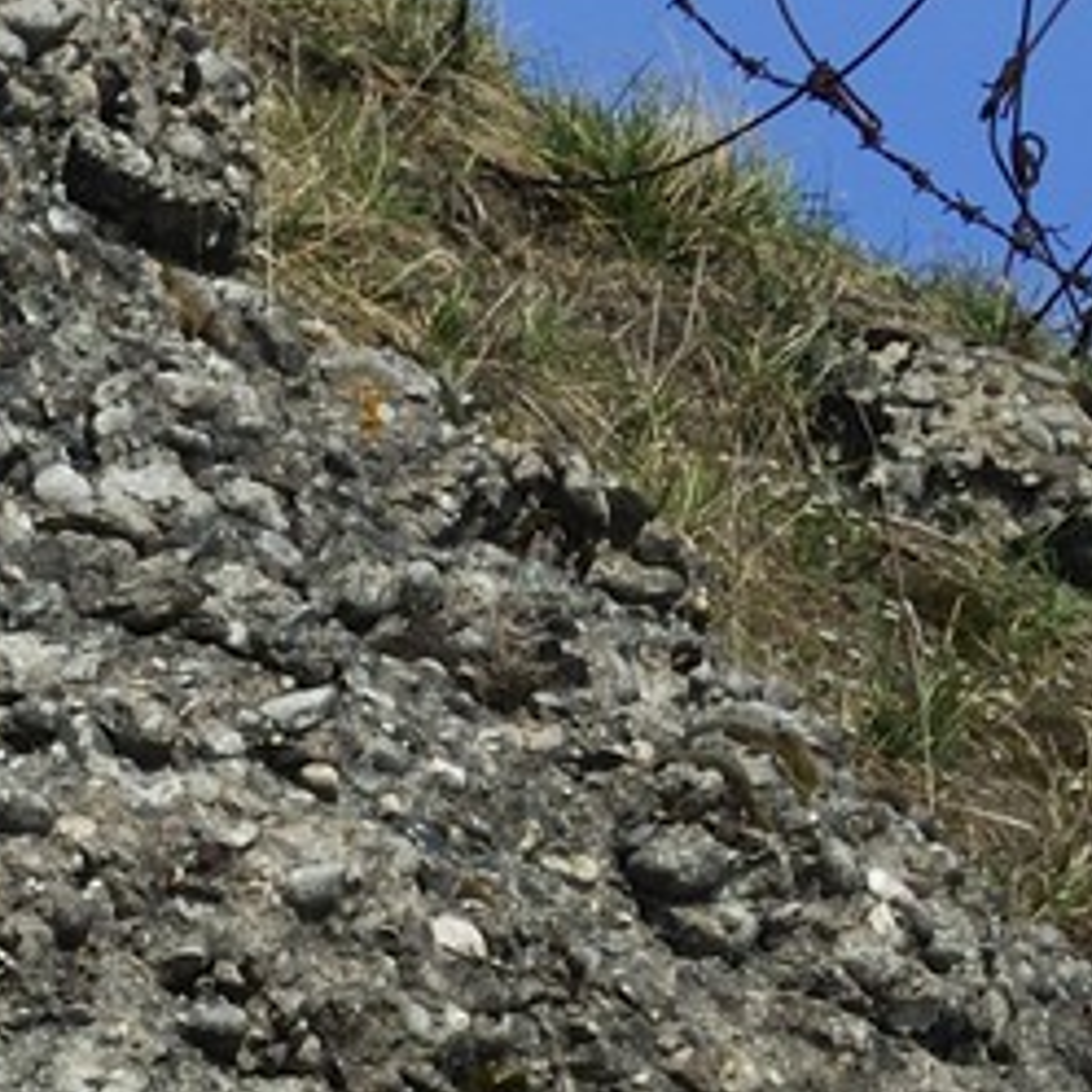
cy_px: -1987
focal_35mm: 792
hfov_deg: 2.2
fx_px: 28267
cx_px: 1285
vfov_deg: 2.2
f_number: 20
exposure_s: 1/160
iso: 200
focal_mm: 145
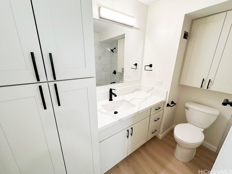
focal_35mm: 14
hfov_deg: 102.1
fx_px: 94
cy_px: 87
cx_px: 116
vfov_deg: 85.7
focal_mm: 2.22
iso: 125
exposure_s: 1/120
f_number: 2.2
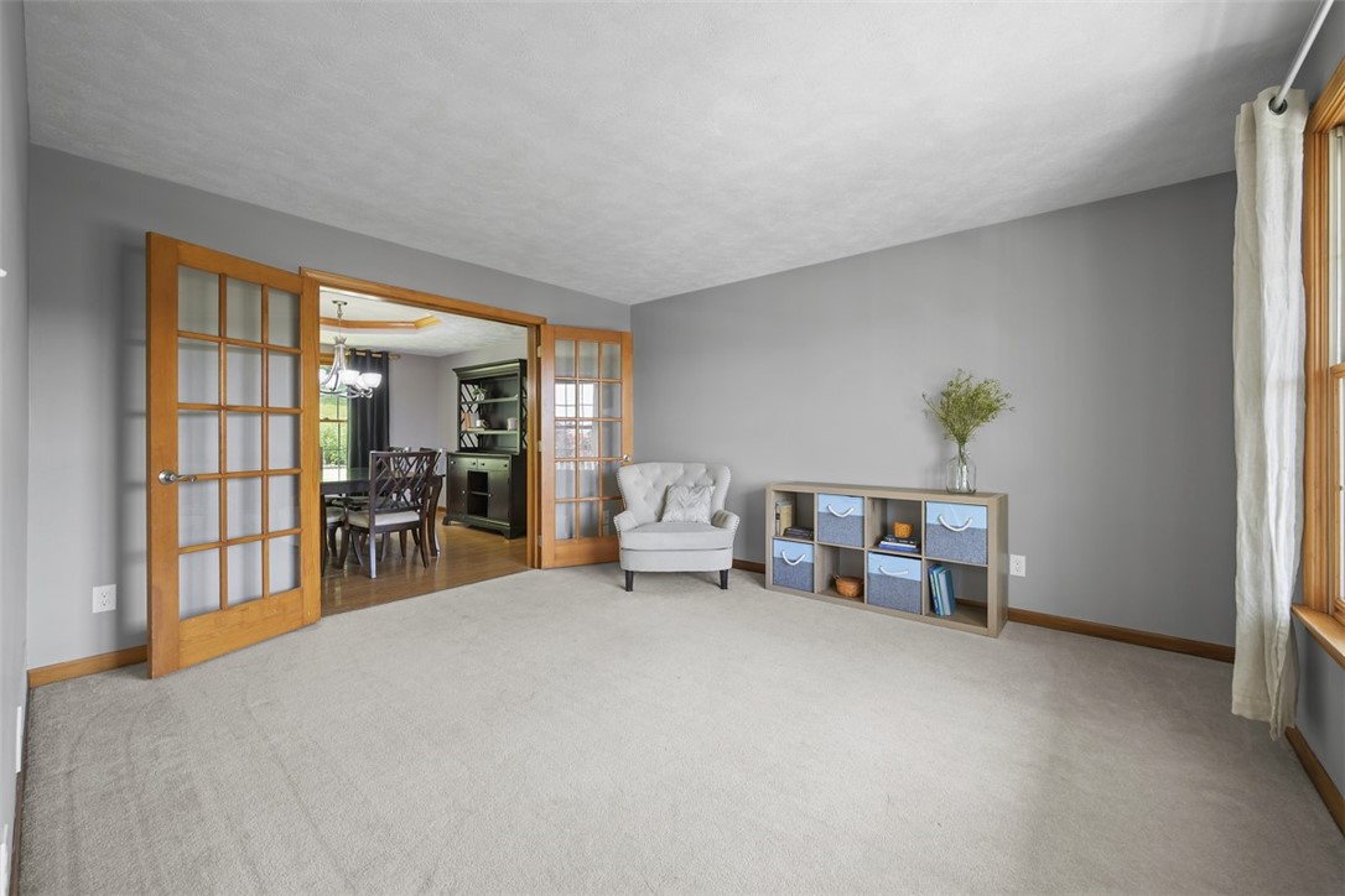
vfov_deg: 81.2
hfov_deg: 104.3
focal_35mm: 14
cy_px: 448
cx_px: 672
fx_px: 523
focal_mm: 14
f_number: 8
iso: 400
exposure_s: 1/4
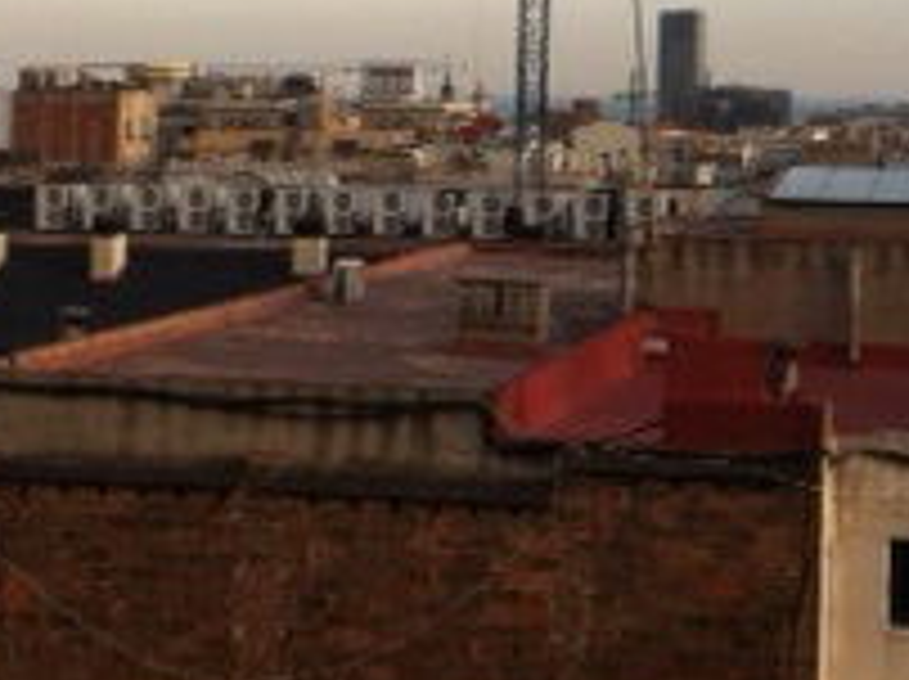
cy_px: 158
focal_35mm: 111
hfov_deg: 17.7
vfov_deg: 13.3
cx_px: 441
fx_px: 2911
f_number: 2.8
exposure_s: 1/408
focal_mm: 3.85
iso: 80
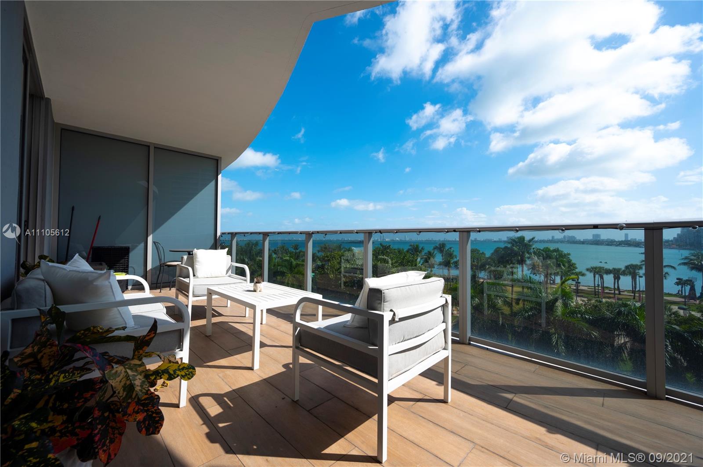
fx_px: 273
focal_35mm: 14
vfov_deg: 81.1
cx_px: 352
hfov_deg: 104.3
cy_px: 234
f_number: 8
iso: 100
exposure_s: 1/500
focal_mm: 14
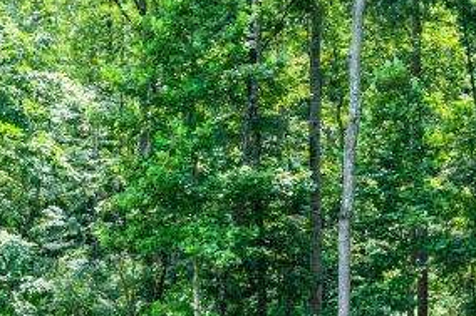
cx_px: 384
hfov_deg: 26.8
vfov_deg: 18.4
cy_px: 170
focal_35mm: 74
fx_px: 978
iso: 100
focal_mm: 14
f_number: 8
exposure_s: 1/50
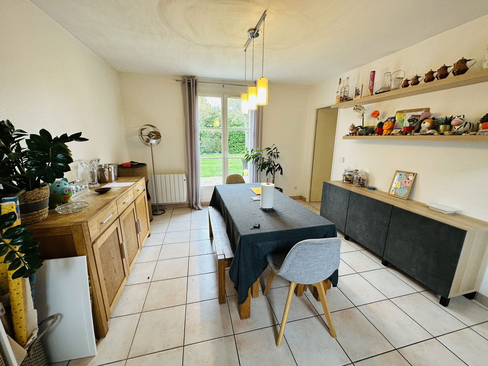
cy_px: 183
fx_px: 197
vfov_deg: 85.7
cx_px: 244
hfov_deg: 102.1
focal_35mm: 14
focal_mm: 2.22
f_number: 2.2
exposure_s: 1/100
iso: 125
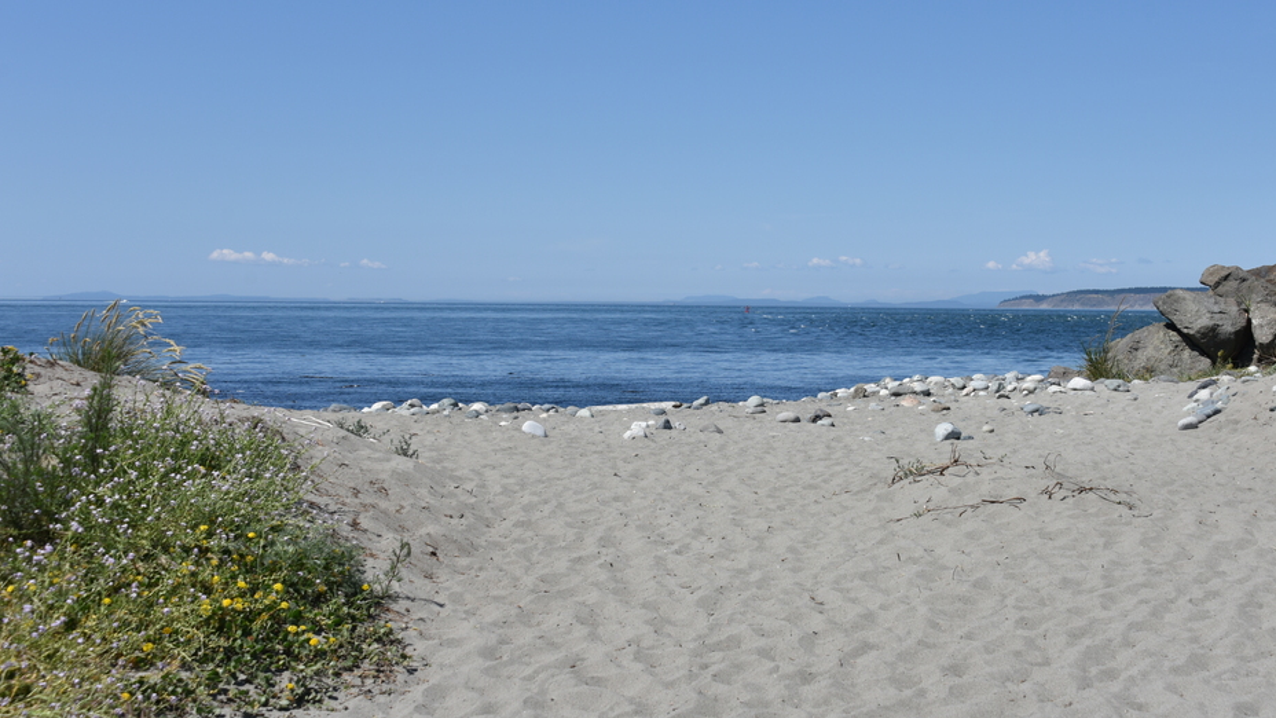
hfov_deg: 39.6
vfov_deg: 23.1
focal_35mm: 52
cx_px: 806
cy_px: 345
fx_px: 1759
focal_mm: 36
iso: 100
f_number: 9
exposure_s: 1/320
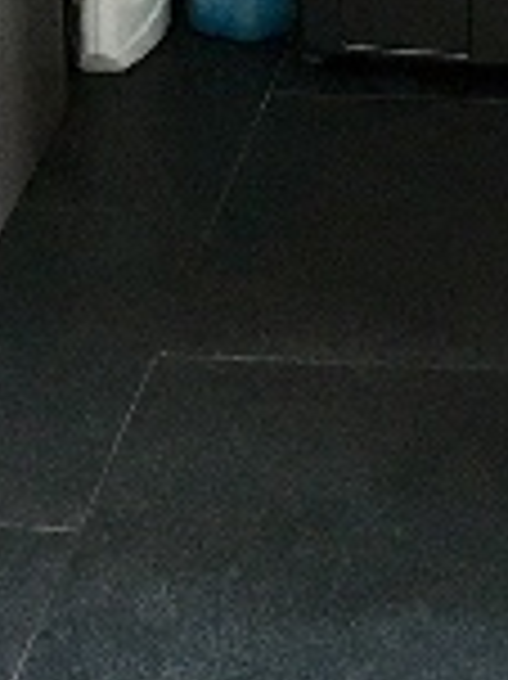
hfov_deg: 9.5
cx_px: 526
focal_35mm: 155
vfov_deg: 11.0
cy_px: -903
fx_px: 3037
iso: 100
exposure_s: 1/30
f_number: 2.2
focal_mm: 4.15
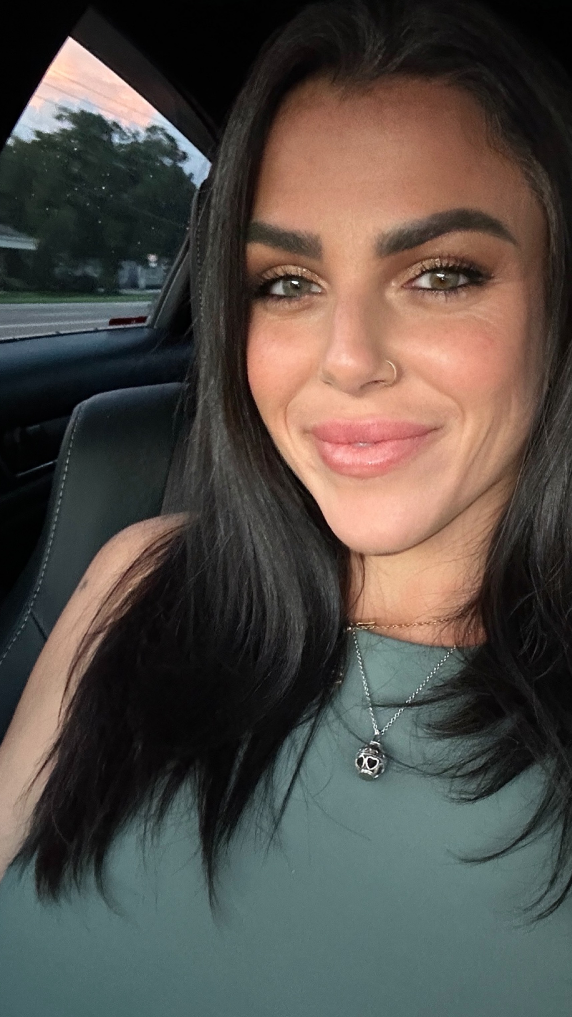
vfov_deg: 59.5
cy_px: 506
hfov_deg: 35.4
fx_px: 890
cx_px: 370
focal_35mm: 33
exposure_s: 1/20
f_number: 1.9
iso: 500
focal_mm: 2.69
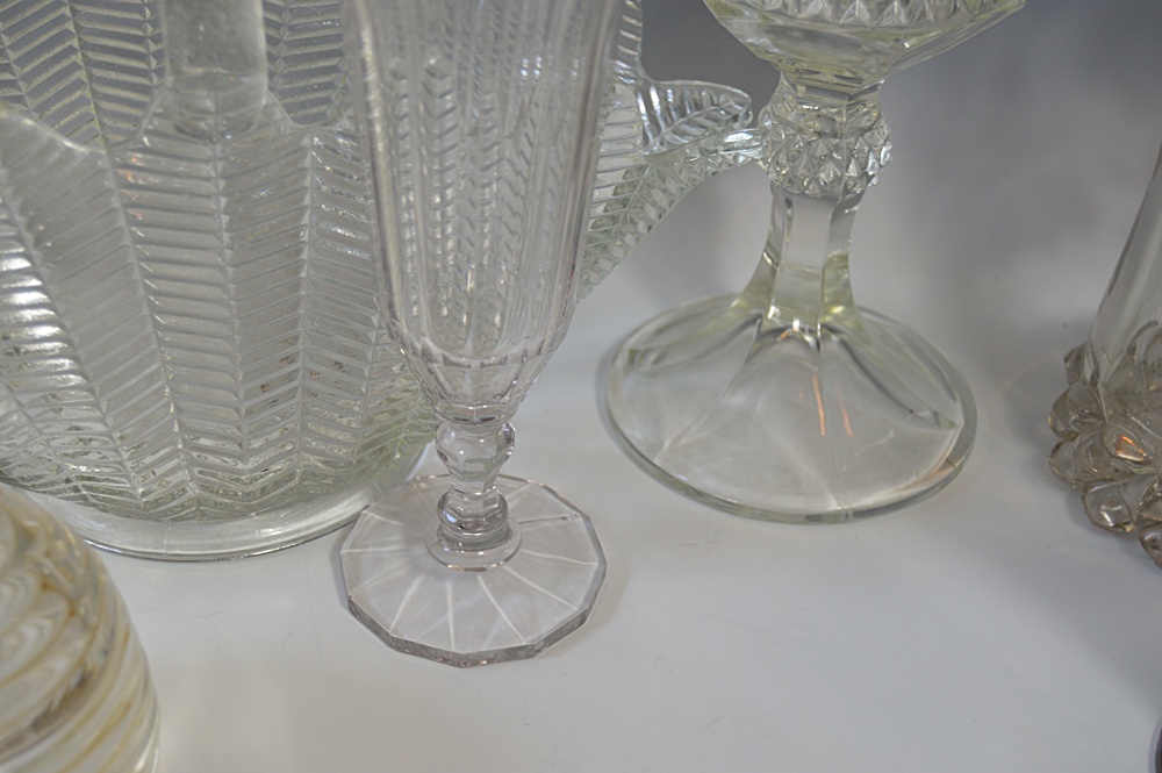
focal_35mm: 57
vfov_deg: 23.7
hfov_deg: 35.1
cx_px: 581
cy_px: 386
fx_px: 1838
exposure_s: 1/100
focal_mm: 38
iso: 400
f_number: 5
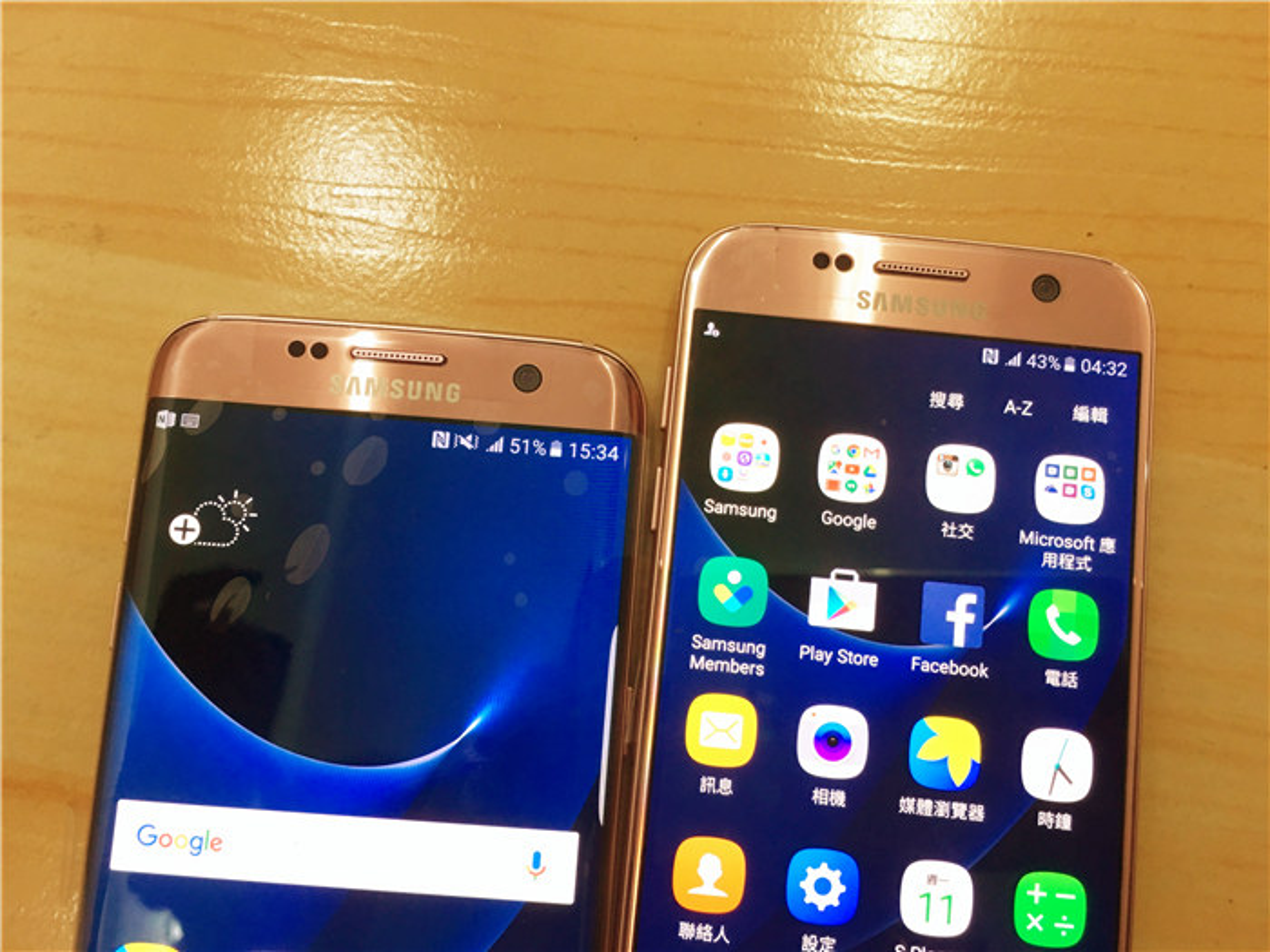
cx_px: 635
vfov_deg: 48.2
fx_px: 1064
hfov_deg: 61.7
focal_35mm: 29
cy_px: 476
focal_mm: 4.15
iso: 64
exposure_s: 1/17
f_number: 2.2
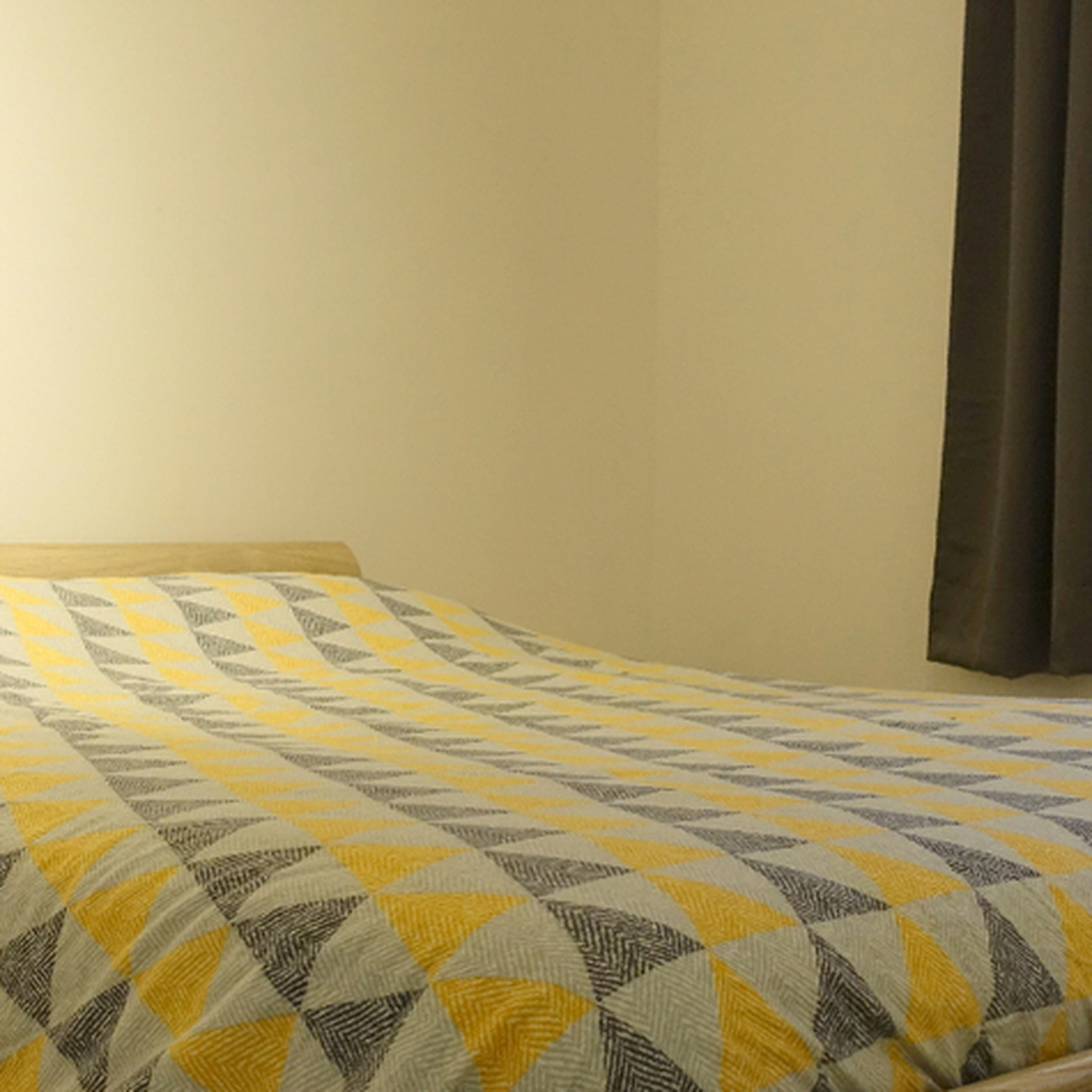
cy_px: 559
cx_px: 271
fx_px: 2070
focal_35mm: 58
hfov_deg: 29.1
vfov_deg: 29.6
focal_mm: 8.8
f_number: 1.8
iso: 400
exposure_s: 1/30
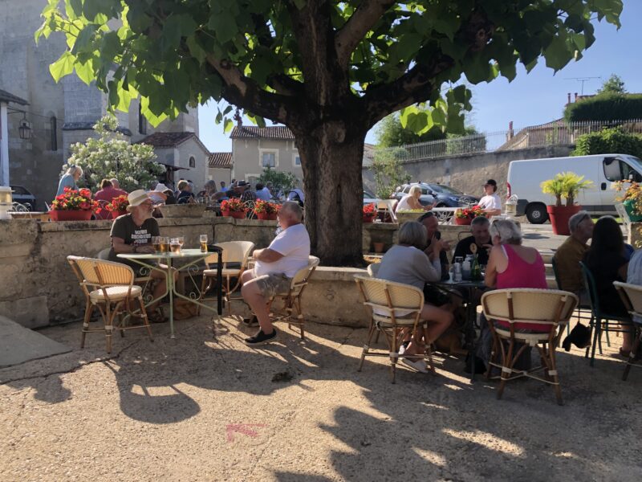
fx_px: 519
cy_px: 241
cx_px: 321
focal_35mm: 28
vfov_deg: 49.7
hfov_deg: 63.4
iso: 20
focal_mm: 3.99
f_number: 1.8
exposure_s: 1/600
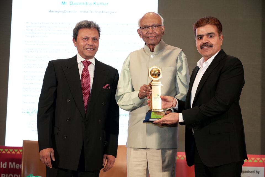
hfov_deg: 30.5
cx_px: 132
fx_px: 486
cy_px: 88
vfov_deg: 20.6
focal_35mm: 66
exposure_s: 1/125
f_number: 4
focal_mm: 66
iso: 800
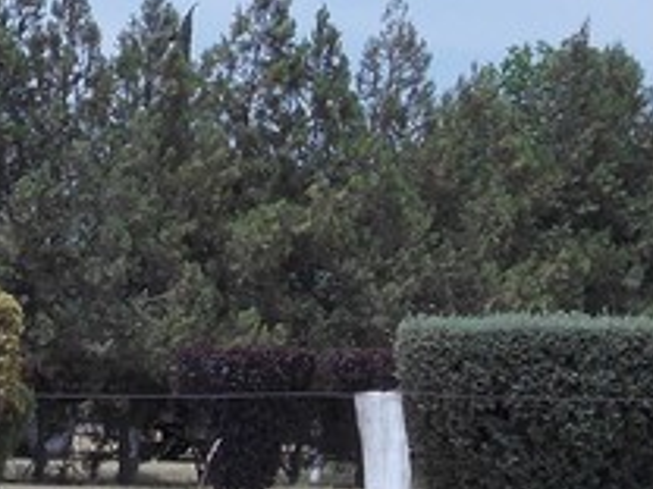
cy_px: 144
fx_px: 4169
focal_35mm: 221
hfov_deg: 8.9
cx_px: 25
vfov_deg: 6.7
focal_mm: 8.5
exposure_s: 1/200
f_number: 8
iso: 80
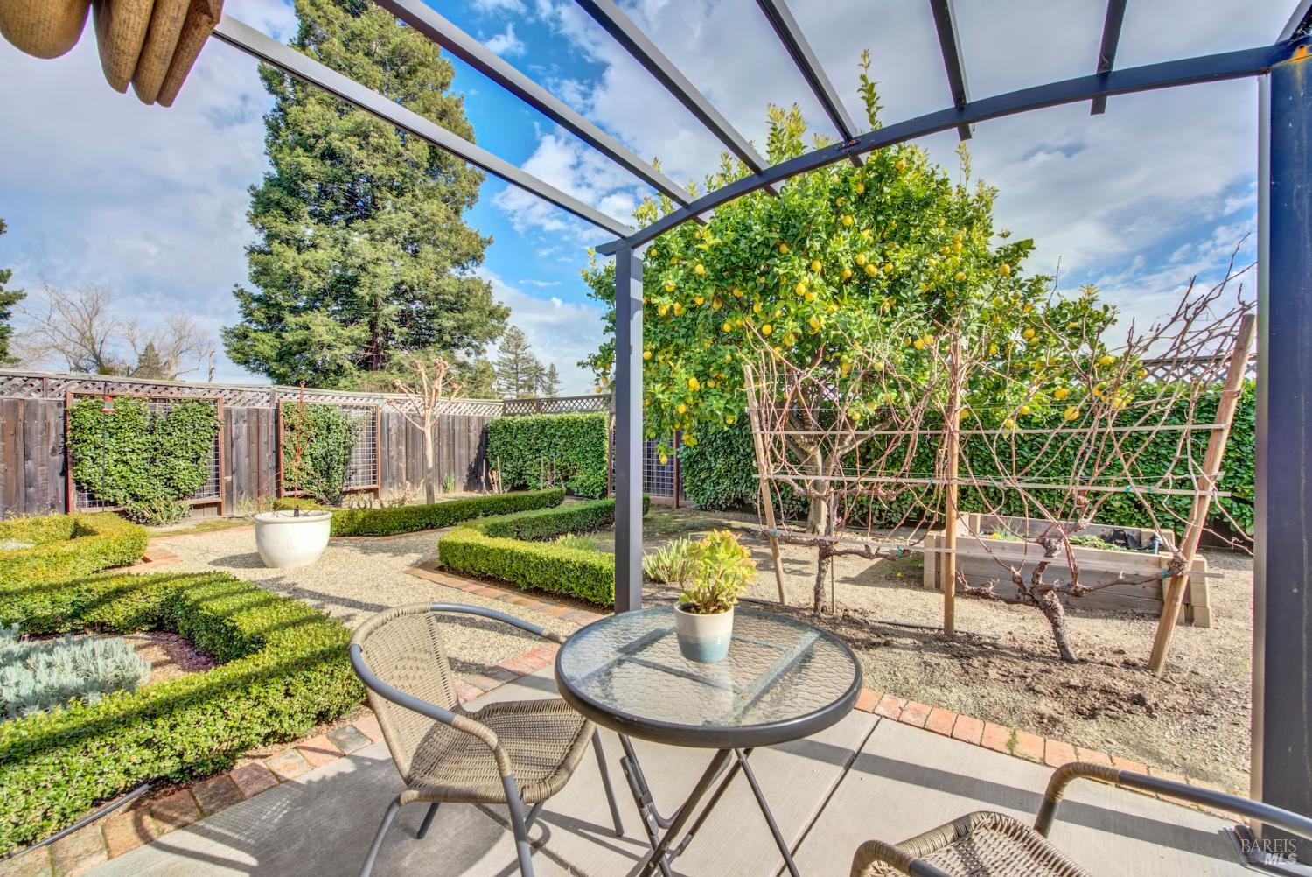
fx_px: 510
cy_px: 438
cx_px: 656
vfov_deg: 81.3
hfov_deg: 104.2
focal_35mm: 14
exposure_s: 1/60
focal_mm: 14
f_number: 14
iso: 100
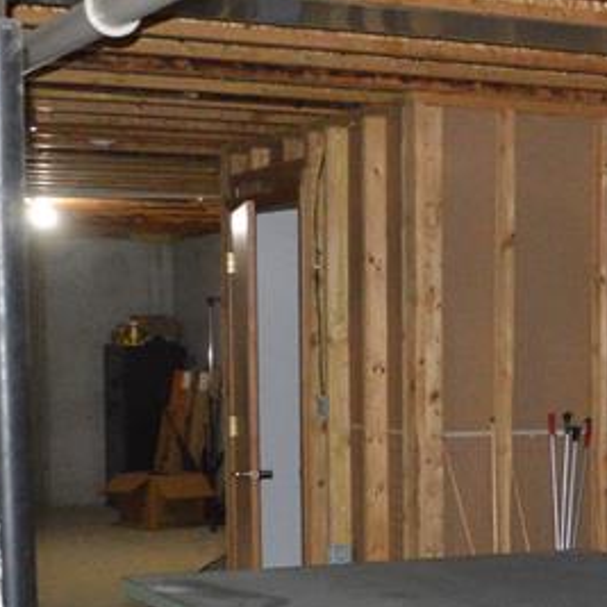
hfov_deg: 18.7
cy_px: 516
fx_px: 1746
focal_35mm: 88
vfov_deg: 19.4
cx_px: 730
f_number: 3.5
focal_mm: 18
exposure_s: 1/60
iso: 3200
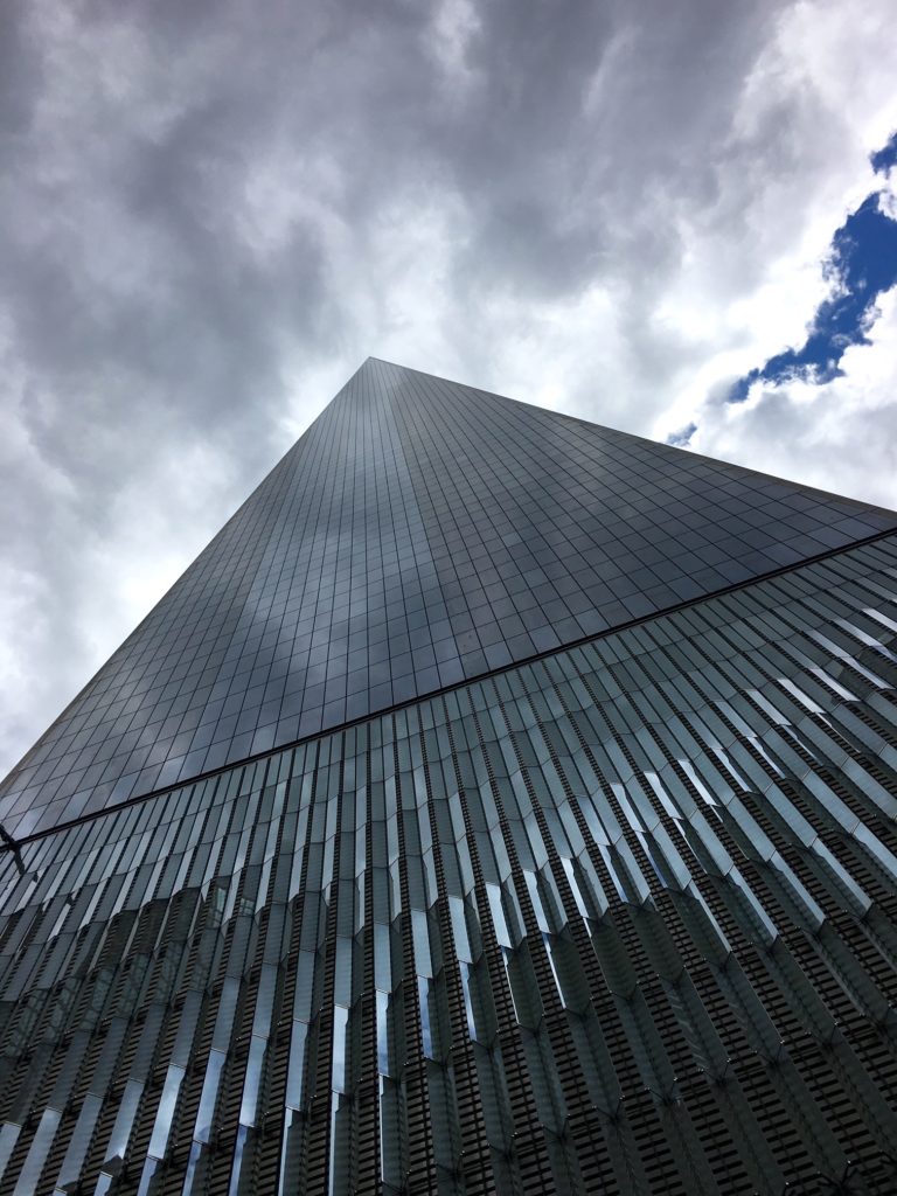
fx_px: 1002
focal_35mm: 29
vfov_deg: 61.7
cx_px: 448
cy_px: 598
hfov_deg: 48.2
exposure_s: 1/3663
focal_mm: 4.15
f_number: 2.2
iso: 25
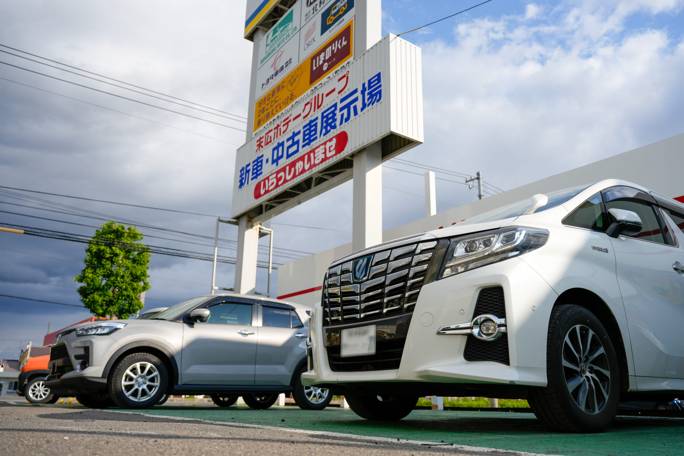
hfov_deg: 65.5
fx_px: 532
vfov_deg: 46.4
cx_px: 342
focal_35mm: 28
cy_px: 228
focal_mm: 28
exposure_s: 1/1600
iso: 100
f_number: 3.5
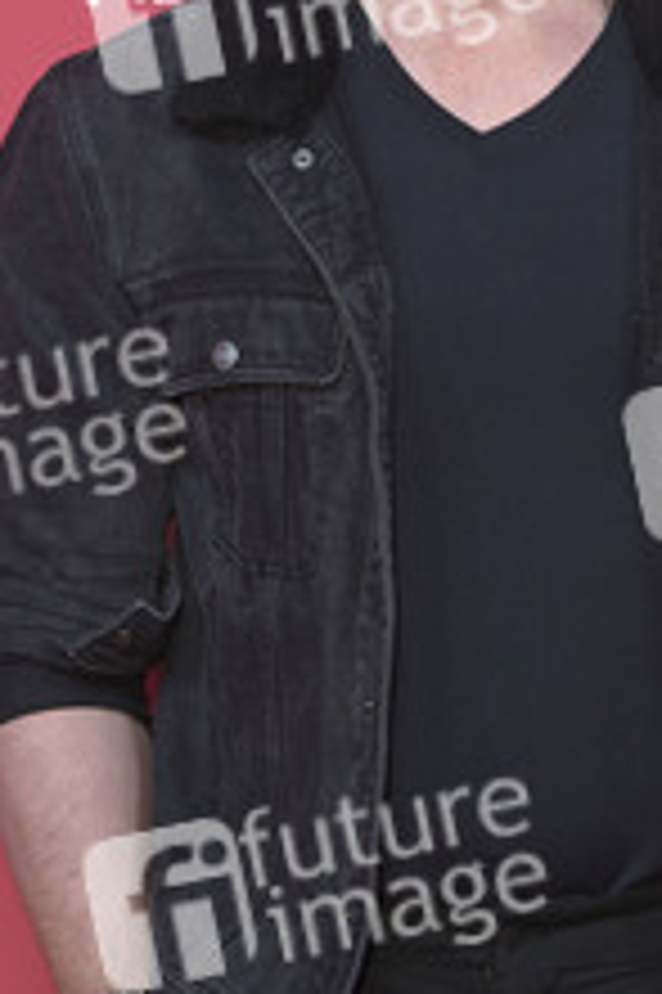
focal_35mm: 185
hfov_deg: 7.4
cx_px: 446
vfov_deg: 11.1
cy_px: 211
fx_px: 5111
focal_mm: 102
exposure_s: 1/400
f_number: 5
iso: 1600
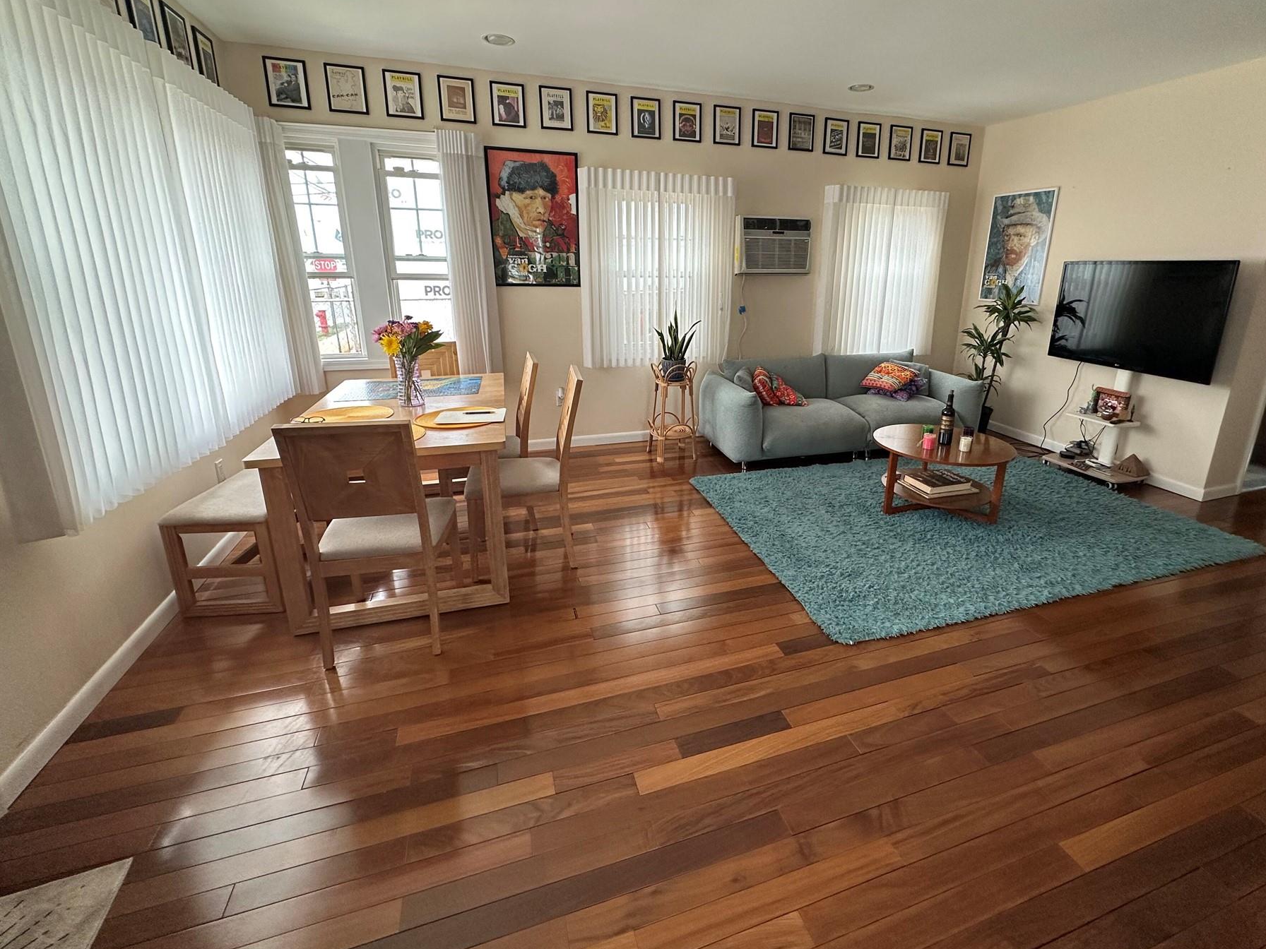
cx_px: 689
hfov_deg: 94.3
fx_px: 585
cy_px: 423
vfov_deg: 77.8
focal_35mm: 16
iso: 200
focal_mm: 2.22
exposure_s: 1/99
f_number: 2.2
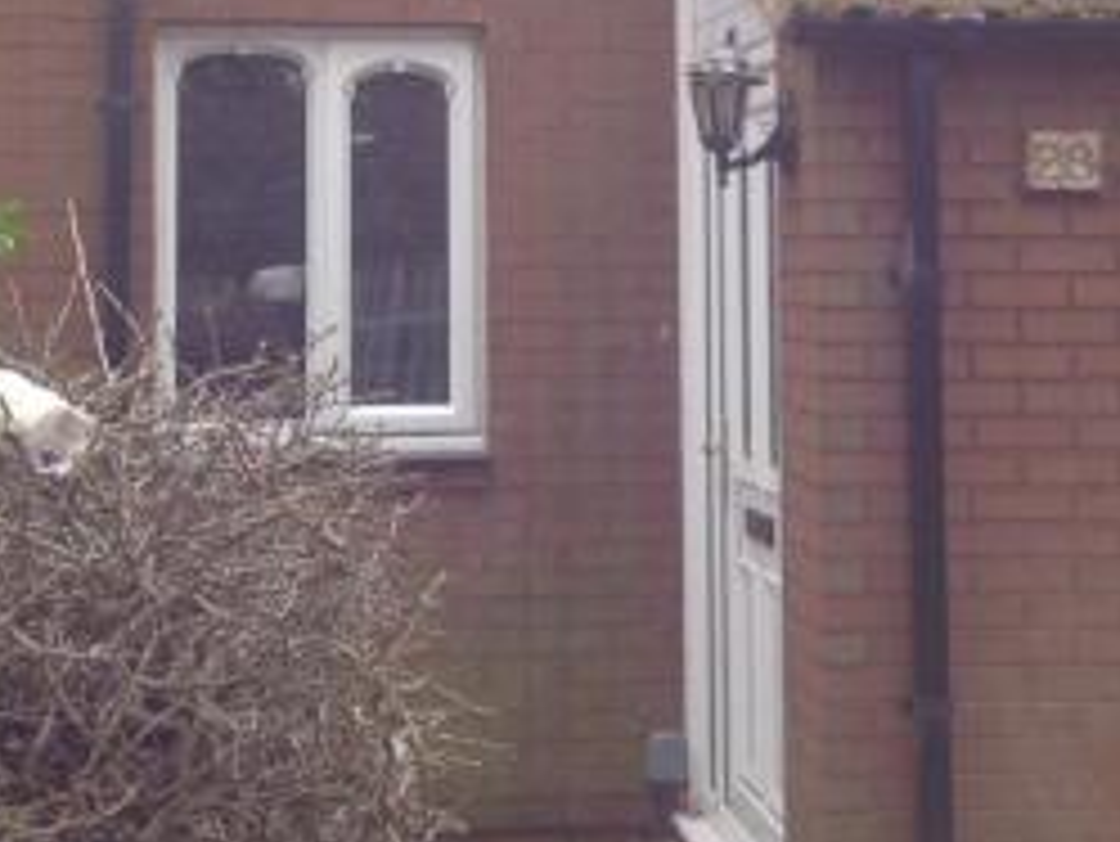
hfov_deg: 23.8
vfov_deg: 17.7
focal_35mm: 82
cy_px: 65
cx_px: 573
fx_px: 2654
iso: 50
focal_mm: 4.28
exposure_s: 1/512
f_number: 2.4
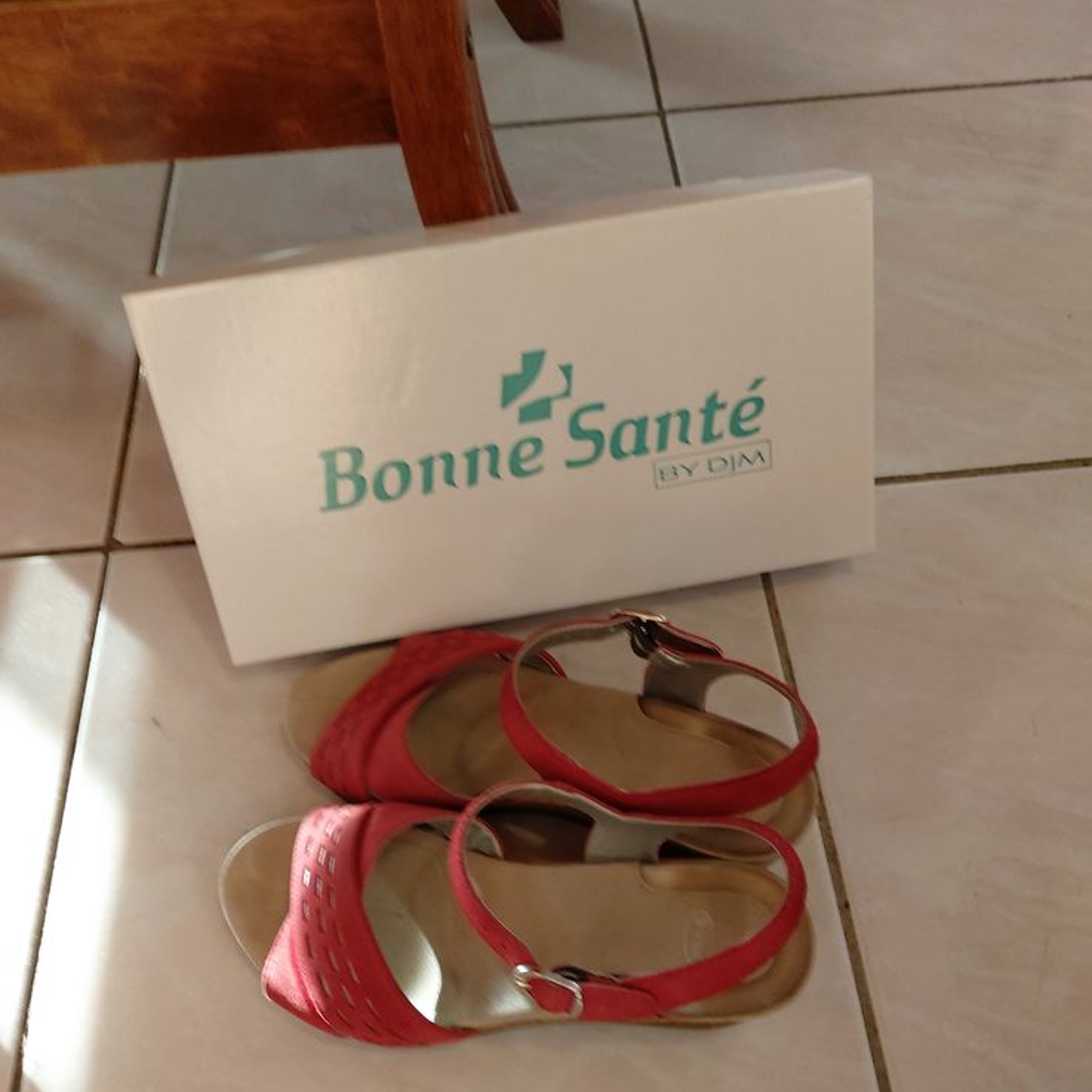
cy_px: 603
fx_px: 1071
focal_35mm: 30
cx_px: 538
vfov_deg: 53.9
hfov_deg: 54.0
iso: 250
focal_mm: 4.58
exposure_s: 1/25
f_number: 2
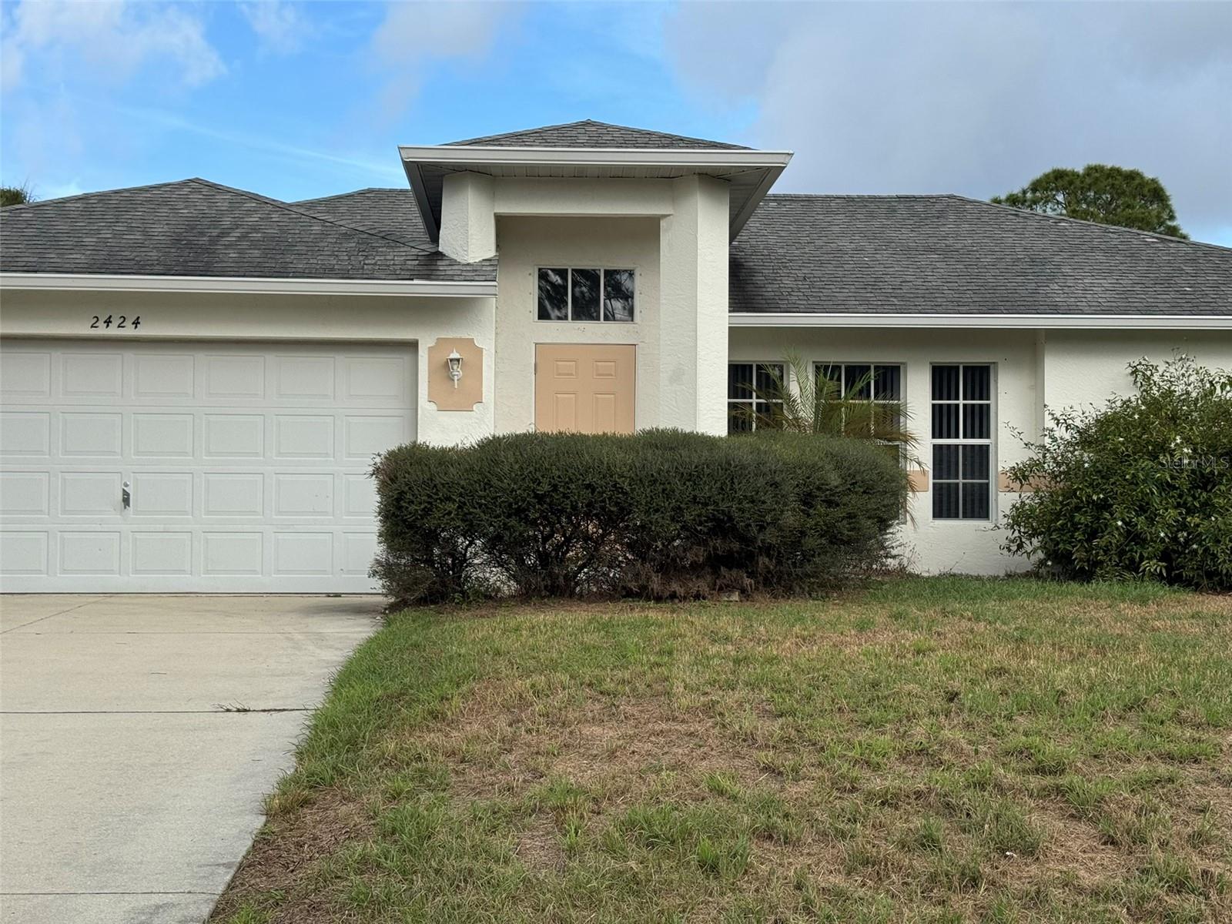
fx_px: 1708
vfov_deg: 30.3
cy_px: 462
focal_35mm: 48
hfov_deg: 39.7
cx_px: 616
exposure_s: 1/2415
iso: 64
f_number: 1.78
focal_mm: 6.76
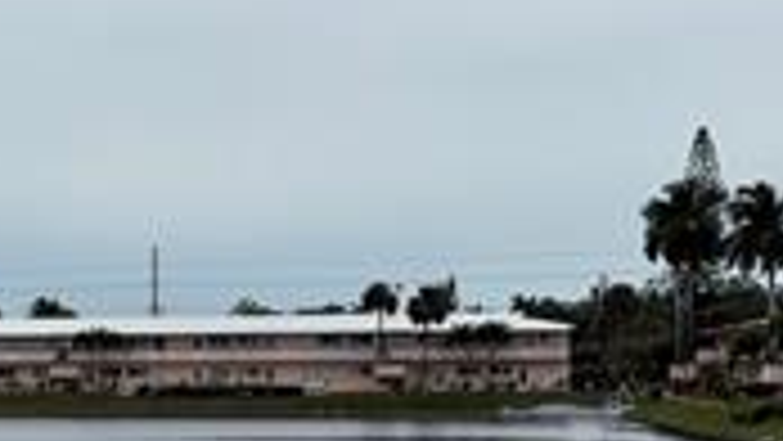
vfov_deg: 10.1
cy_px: 378
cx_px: -576
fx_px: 2492
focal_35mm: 120
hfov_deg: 15.6
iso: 80
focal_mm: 6.76
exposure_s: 1/4167
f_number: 1.78
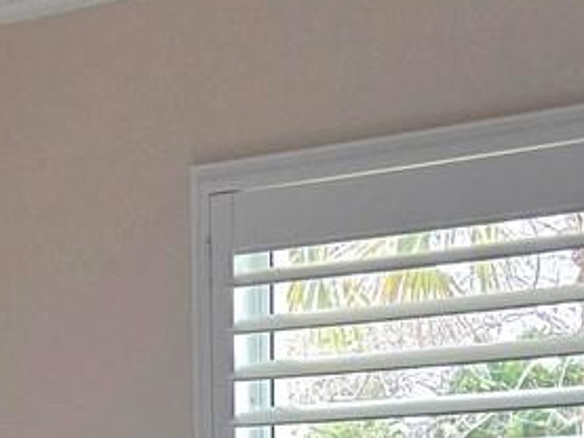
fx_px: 2245
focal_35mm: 133
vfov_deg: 10.0
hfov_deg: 14.8
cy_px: 1002
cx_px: 268
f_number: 1.8
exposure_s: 1/182
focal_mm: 5.4
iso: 200
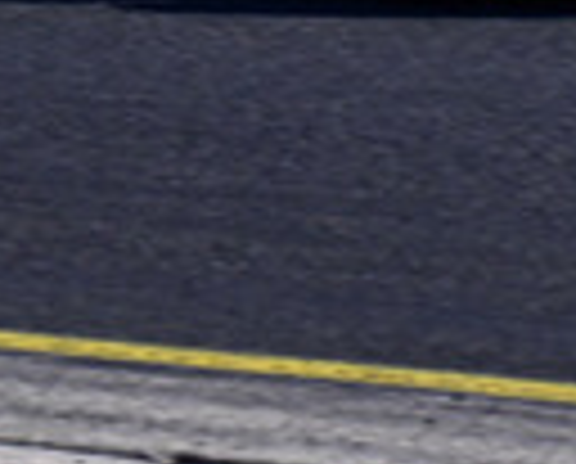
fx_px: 25032
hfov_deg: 1.3
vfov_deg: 1.1
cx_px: 594
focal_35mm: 1465
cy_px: -644
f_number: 11
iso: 640
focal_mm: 250
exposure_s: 1/640
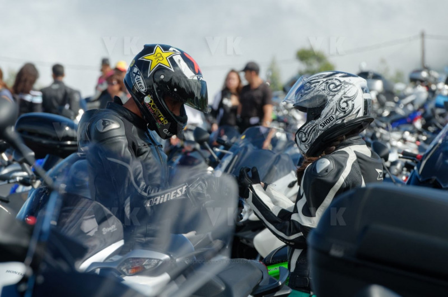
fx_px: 3726
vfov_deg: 4.6
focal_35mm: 300
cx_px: 224
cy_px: 148
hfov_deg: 6.9
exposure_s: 1/400
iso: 100
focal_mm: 200
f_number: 8
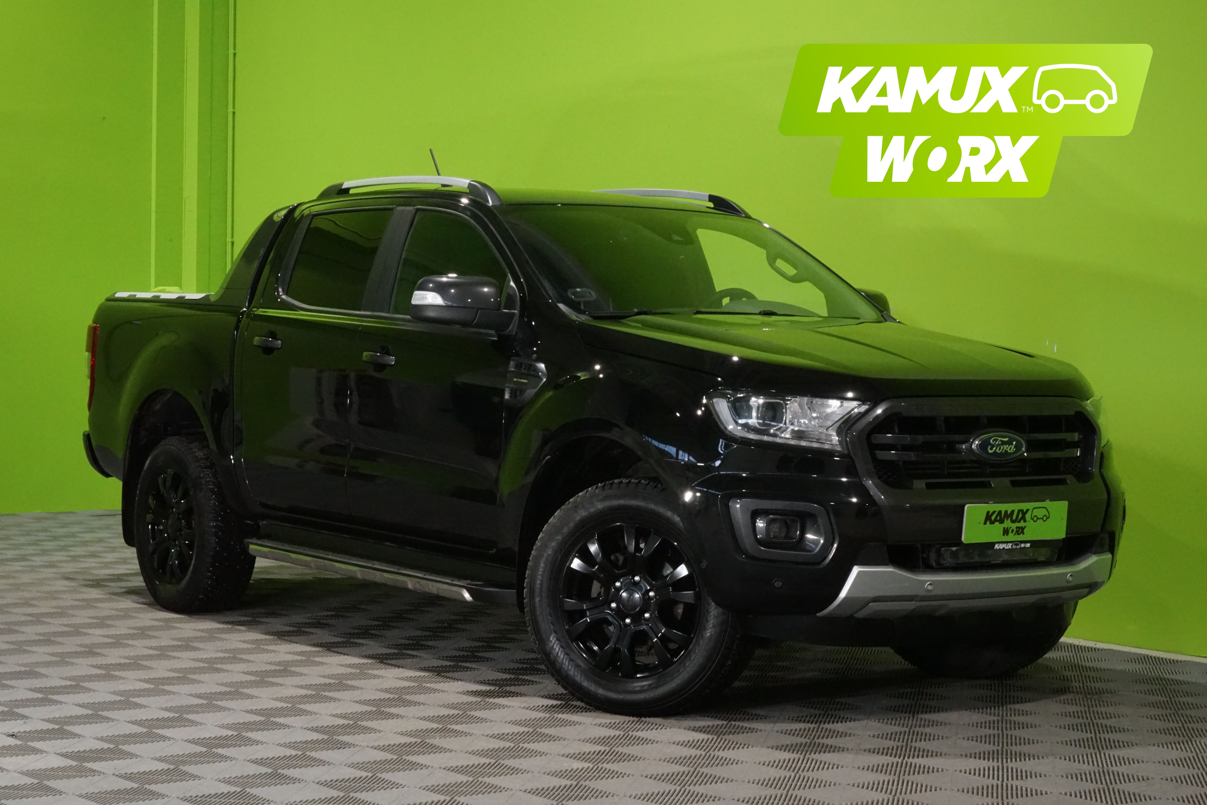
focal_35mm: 70
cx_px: 604
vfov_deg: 19.5
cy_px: 402
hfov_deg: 28.8
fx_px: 2347
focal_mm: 70
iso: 6400
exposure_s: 1/20
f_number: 29
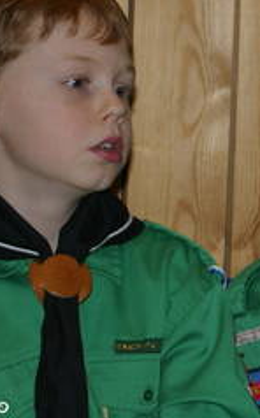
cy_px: 110
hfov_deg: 6.6
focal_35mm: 194
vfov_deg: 10.8
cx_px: 522
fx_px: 2202
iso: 200
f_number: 4.5
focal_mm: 43
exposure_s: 1/60
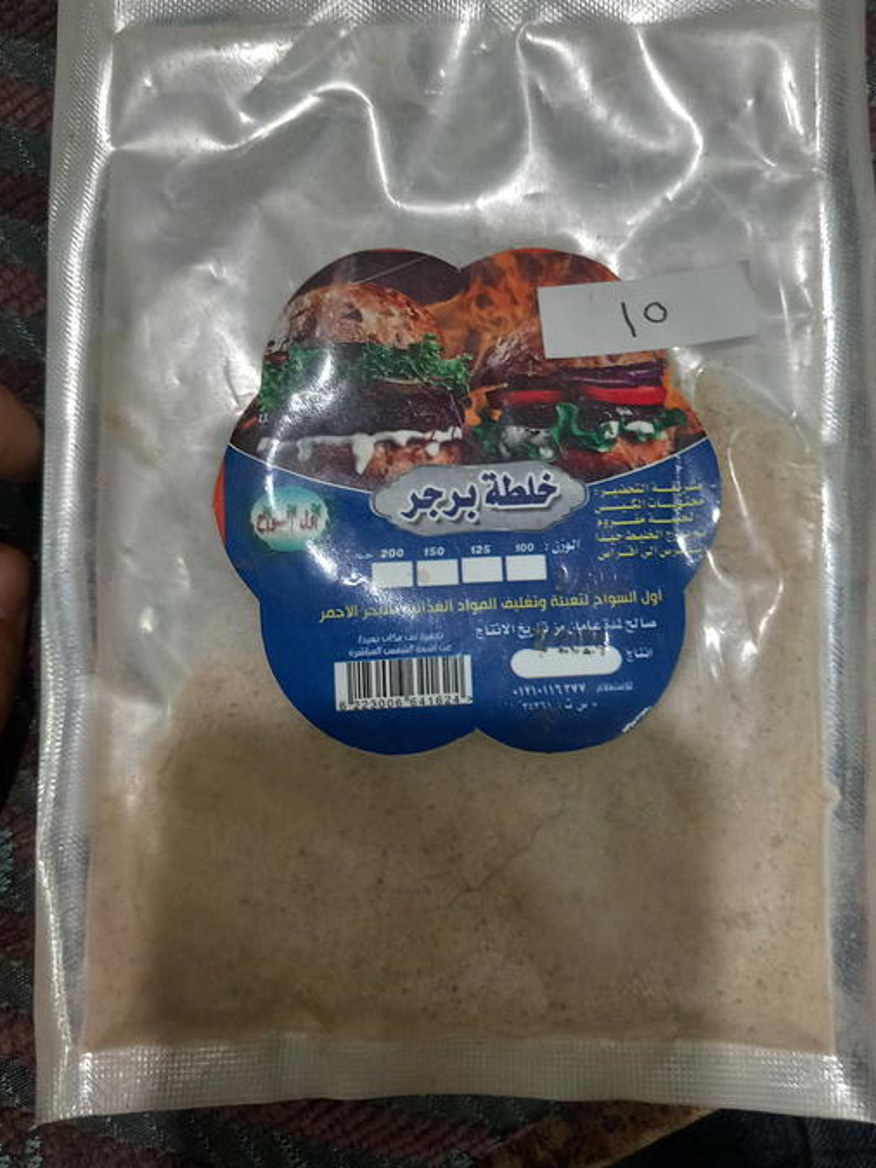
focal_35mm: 32
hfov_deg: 44.0
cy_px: 540
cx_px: 507
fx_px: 1080
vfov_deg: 56.8
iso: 200
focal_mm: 4
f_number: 1.8
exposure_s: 1/33
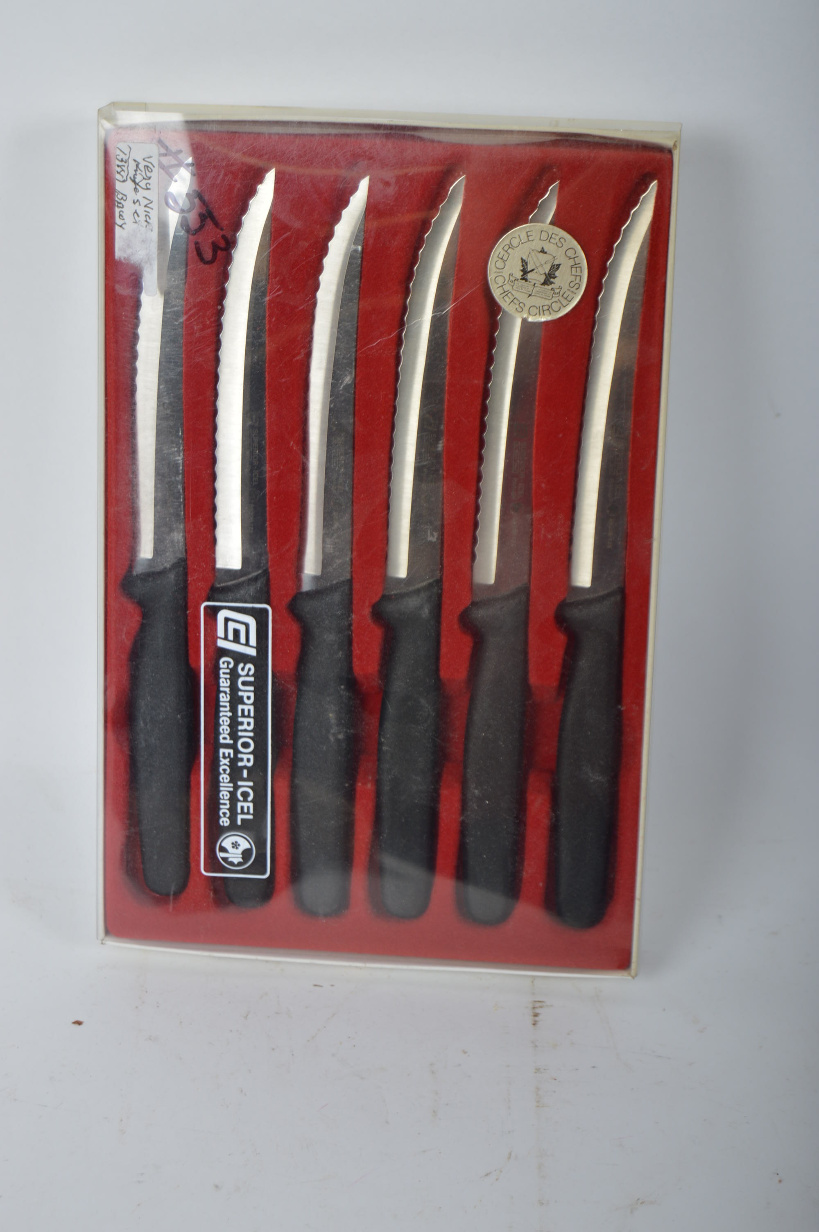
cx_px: 410
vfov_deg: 24.6
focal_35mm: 82
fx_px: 2820
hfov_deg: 16.5
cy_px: 616
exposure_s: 1/160
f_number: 5.6
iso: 100
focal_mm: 55
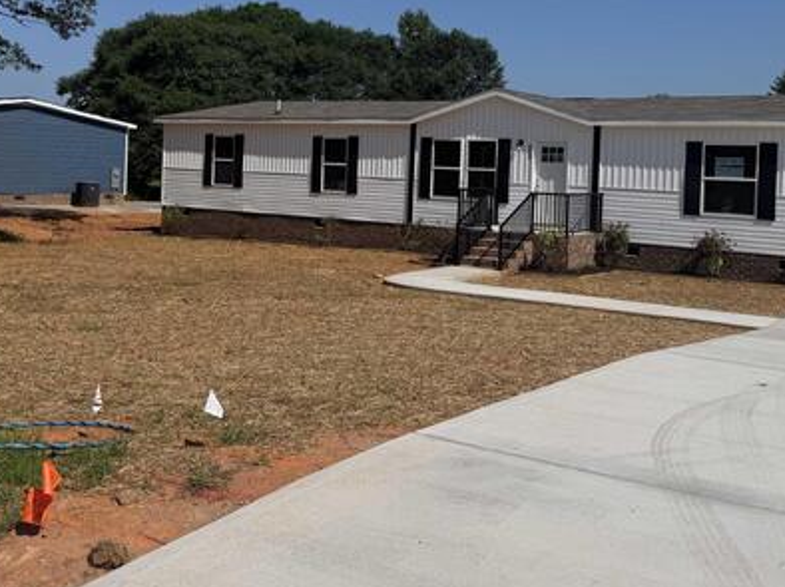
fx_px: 884
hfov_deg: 47.2
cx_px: 514
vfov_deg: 36.0
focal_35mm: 39
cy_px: 155
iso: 80
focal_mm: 6.76
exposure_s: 1/9009
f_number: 1.78
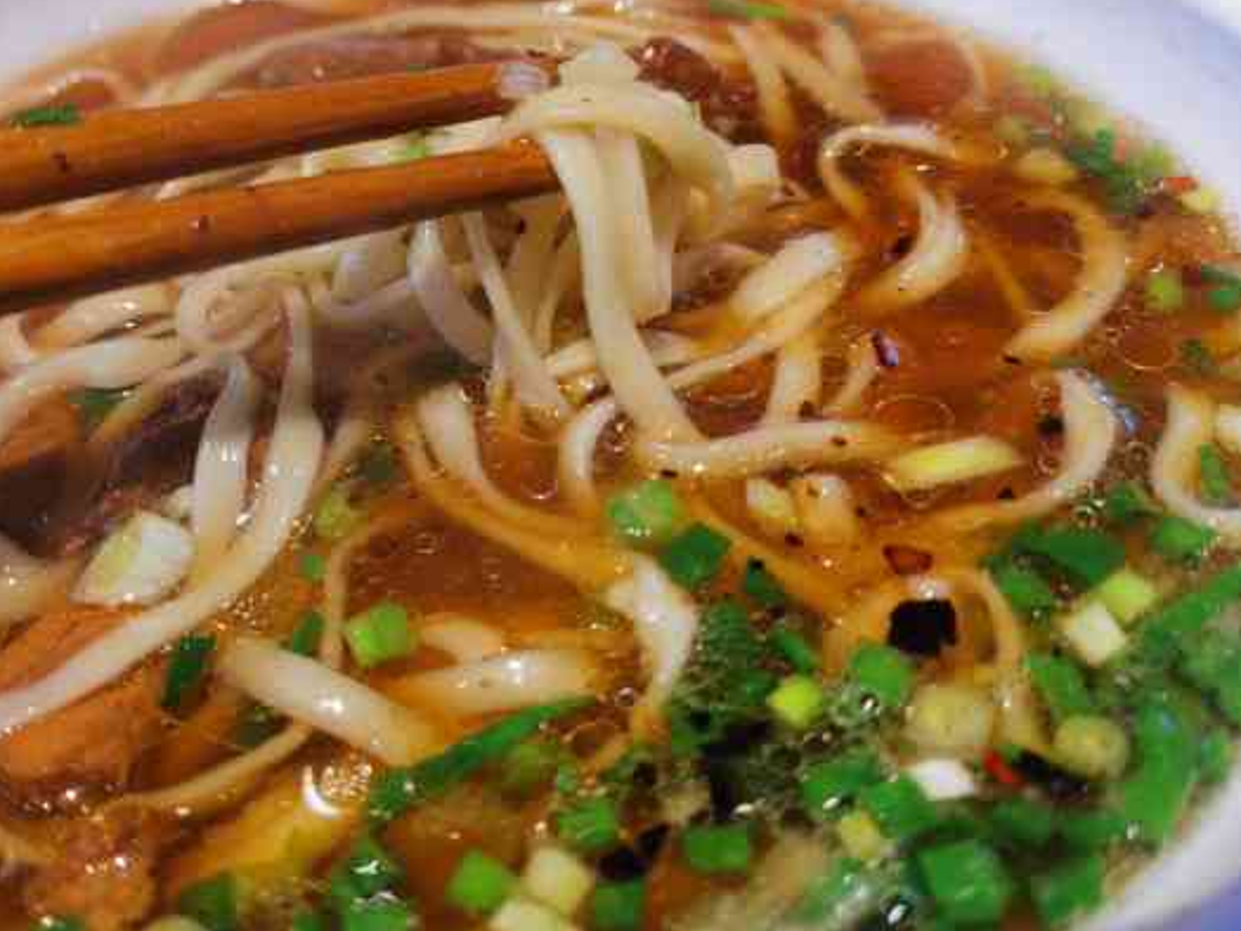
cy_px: 344
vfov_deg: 39.4
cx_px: 440
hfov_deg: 50.6
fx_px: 1291
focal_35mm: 36
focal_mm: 5.58
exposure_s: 1/114
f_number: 1.8
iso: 50
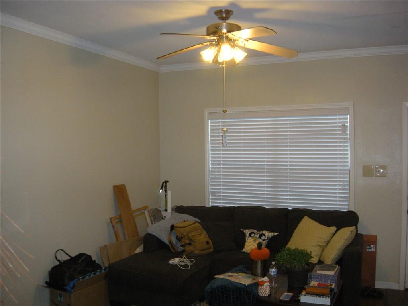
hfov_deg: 52.6
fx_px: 413
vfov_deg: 40.7
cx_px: 204
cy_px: 153
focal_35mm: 35
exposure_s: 1/32.5
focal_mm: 5.9
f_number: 3.8
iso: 213
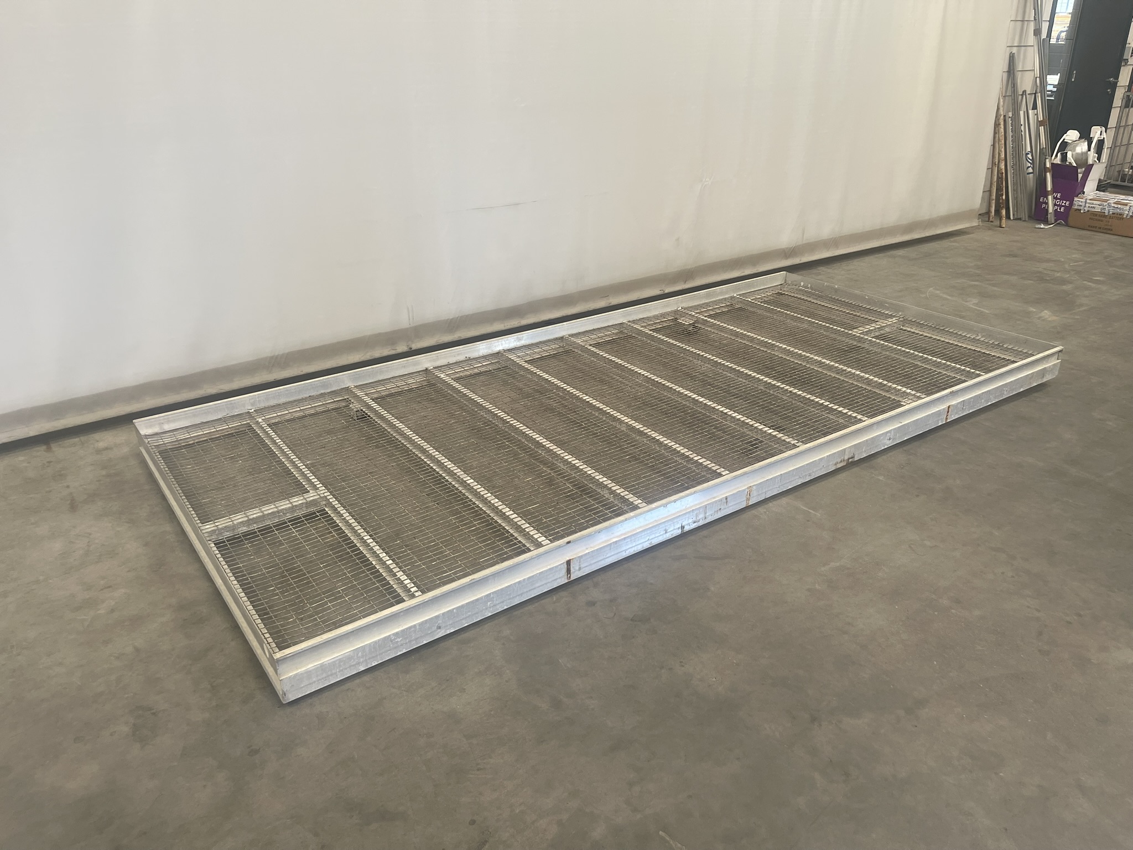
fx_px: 818
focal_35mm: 25
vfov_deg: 54.9
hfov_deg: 69.4
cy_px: 425
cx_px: 566
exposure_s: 1/121
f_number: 1.6
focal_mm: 5.1
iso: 125
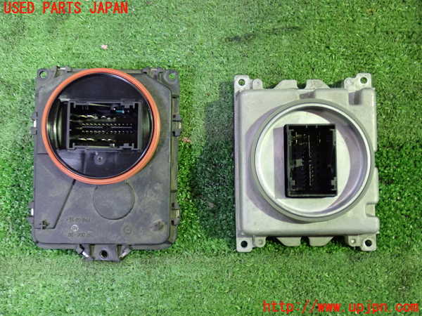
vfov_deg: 37.7
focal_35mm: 38
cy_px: 158
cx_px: 211
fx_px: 463
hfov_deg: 49.0
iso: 800
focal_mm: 6.83
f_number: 2.7
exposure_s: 1/25
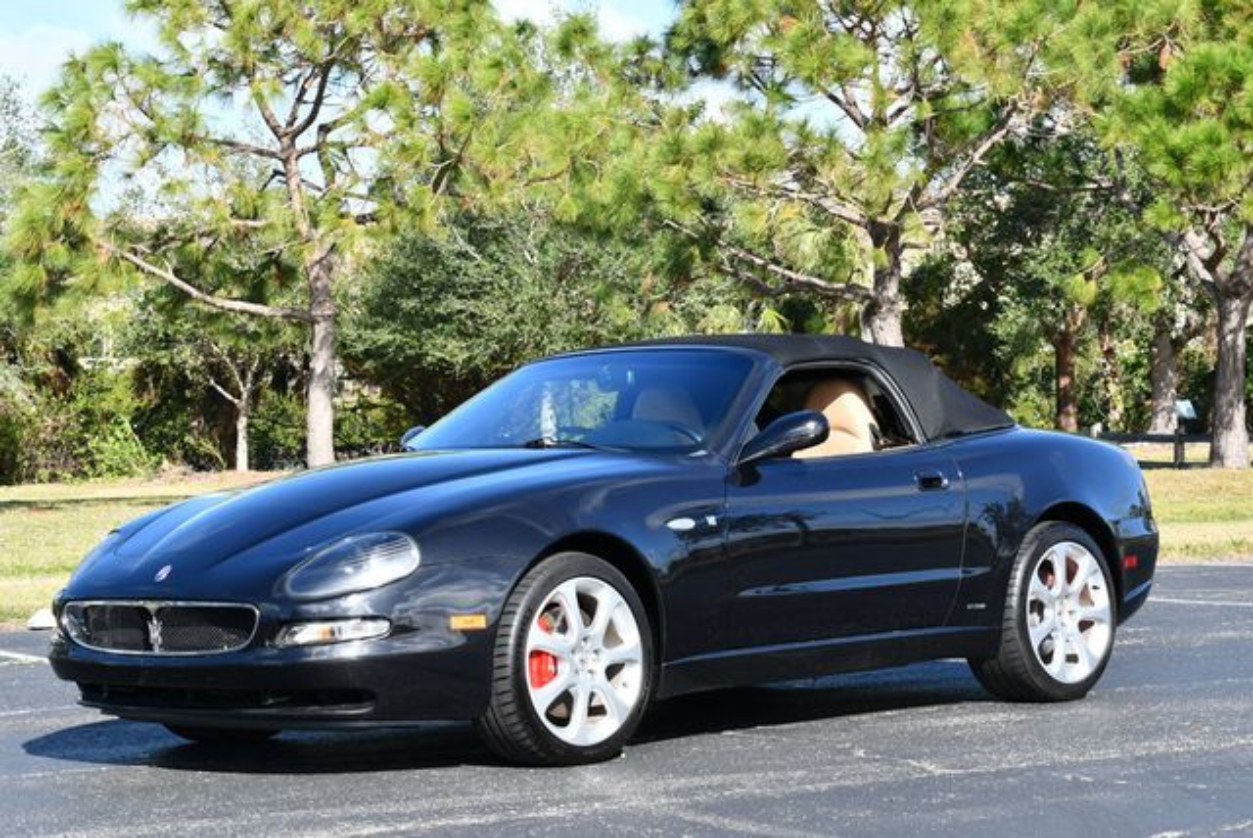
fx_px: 3205
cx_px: 626
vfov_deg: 14.9
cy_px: 419
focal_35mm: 92
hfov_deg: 22.1
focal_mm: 46
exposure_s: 1/250
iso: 160
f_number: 8
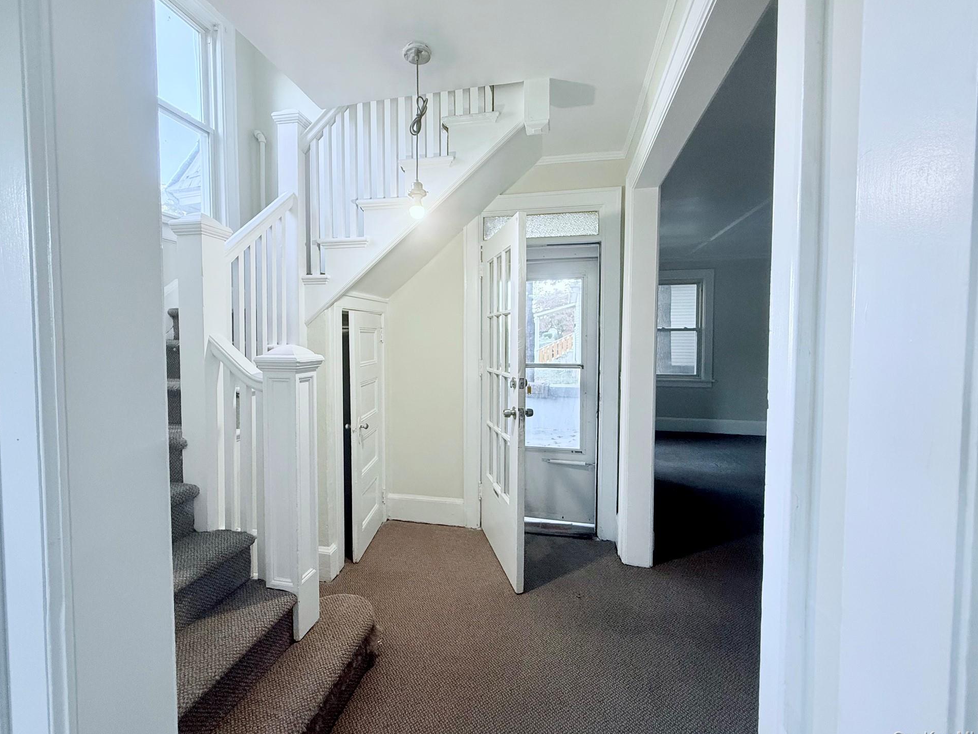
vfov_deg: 81.7
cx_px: 472
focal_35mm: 15
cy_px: 357
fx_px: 424
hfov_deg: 98.1
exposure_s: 1/120
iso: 200
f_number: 2.2
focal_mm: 2.22
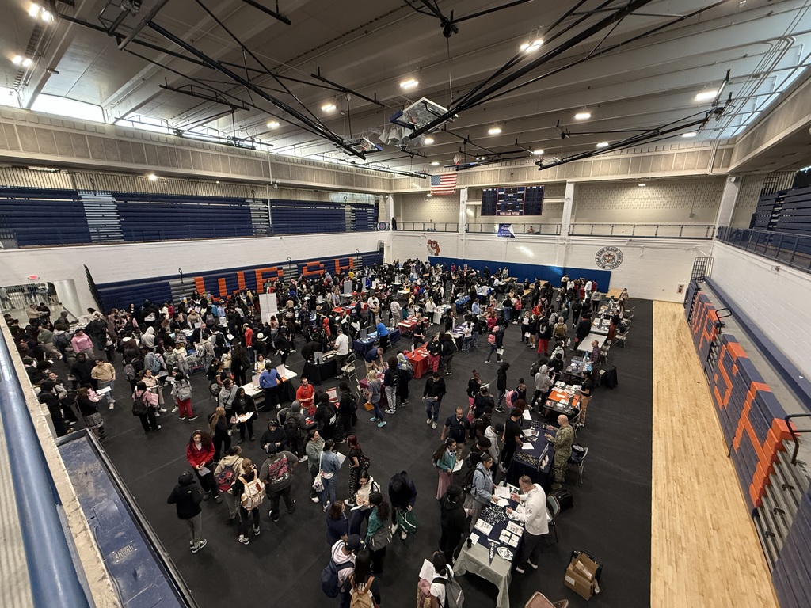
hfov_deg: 102.1
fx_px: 328
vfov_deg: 85.7
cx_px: 406
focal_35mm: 14
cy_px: 304
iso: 320
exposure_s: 1/99
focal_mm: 2.22
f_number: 2.2
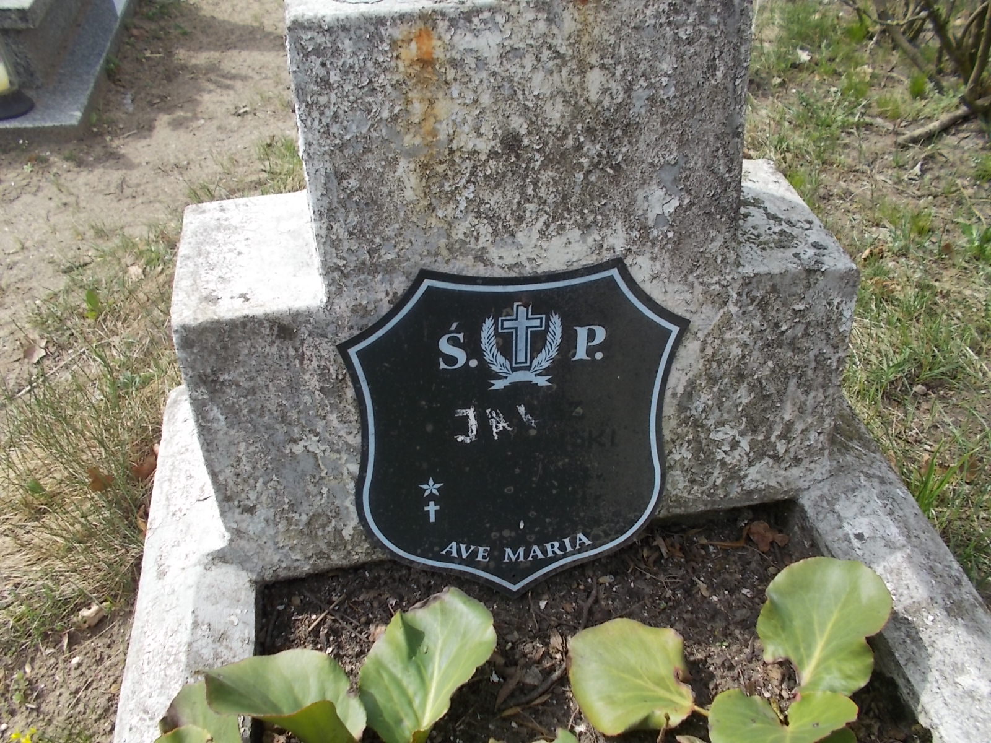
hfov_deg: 67.3
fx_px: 744
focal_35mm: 26
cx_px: 496
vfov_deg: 53.1
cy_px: 372
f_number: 8
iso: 80
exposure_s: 1/100
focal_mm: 4.6
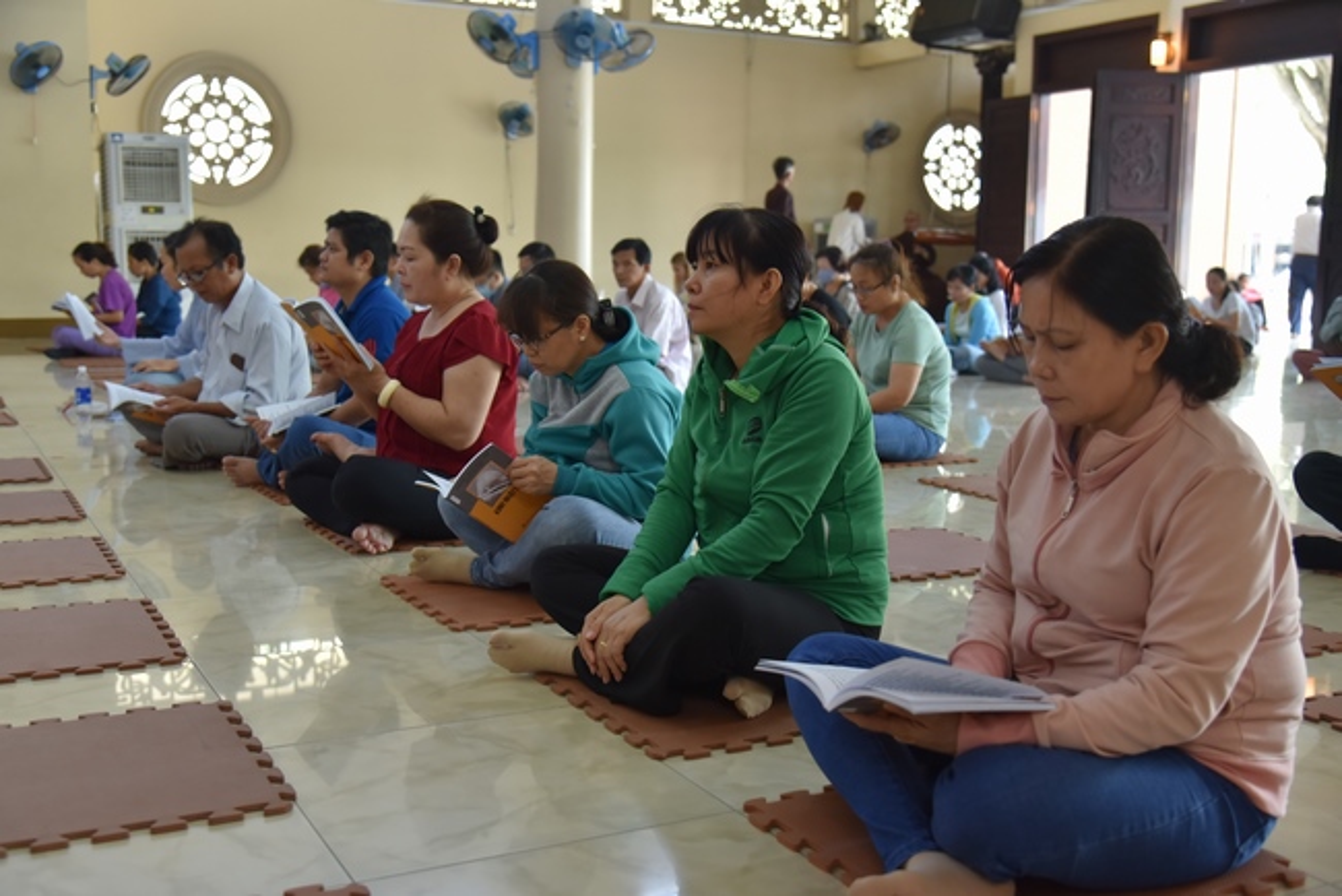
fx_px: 1417
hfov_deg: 50.7
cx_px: 671
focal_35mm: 38
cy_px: 448
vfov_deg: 35.1
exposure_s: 1/60
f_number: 4
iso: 640
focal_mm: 38
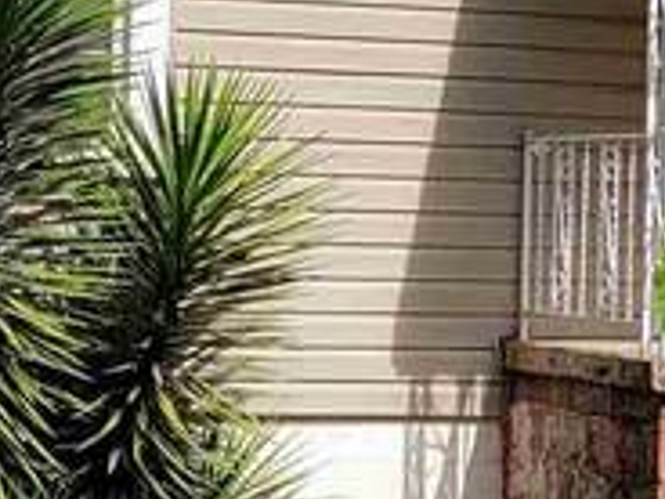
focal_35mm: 181
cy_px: 127
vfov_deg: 8.2
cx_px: 737
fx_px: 3477
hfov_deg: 10.8
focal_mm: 5.4
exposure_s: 1/1765
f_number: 1.8
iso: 40
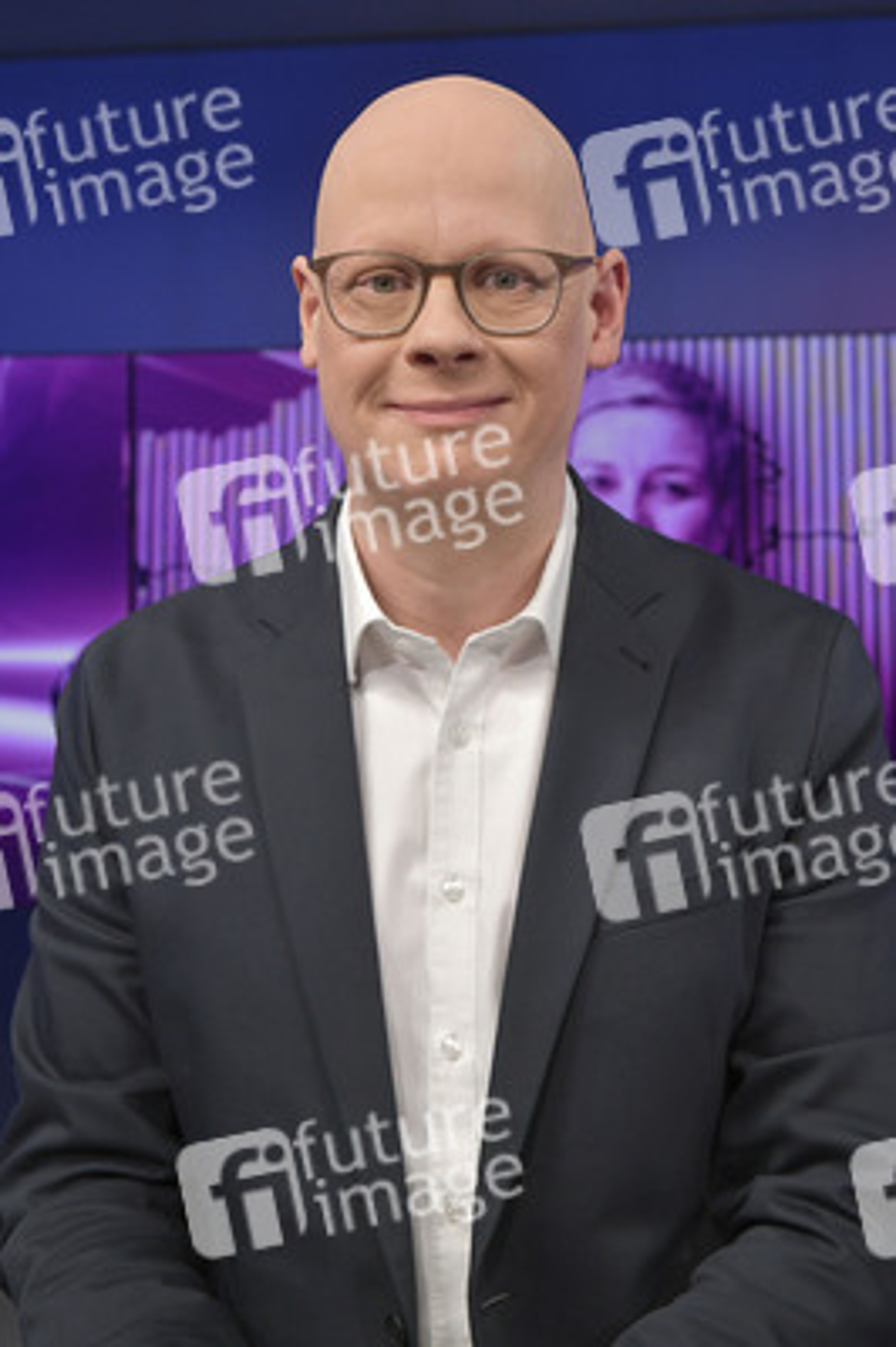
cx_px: 448
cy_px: 674
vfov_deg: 35.7
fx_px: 2094
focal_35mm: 56
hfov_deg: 24.2
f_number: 6.3
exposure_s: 1/200
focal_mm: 56
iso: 2500
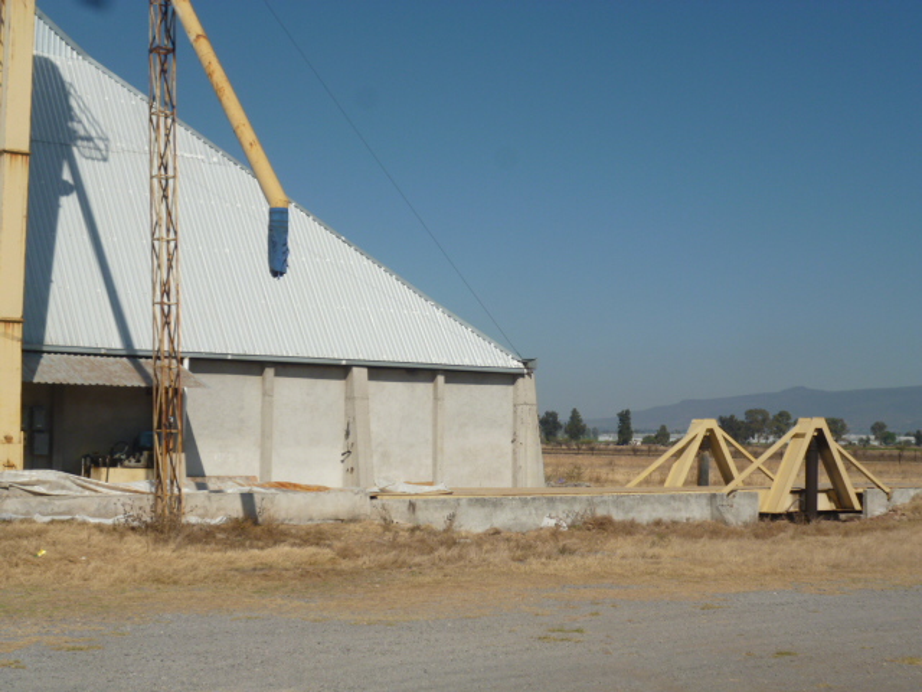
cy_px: 346
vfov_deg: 26.1
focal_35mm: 56
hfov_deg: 34.3
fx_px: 1492
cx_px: 461
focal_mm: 10
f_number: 13
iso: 100
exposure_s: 1/200
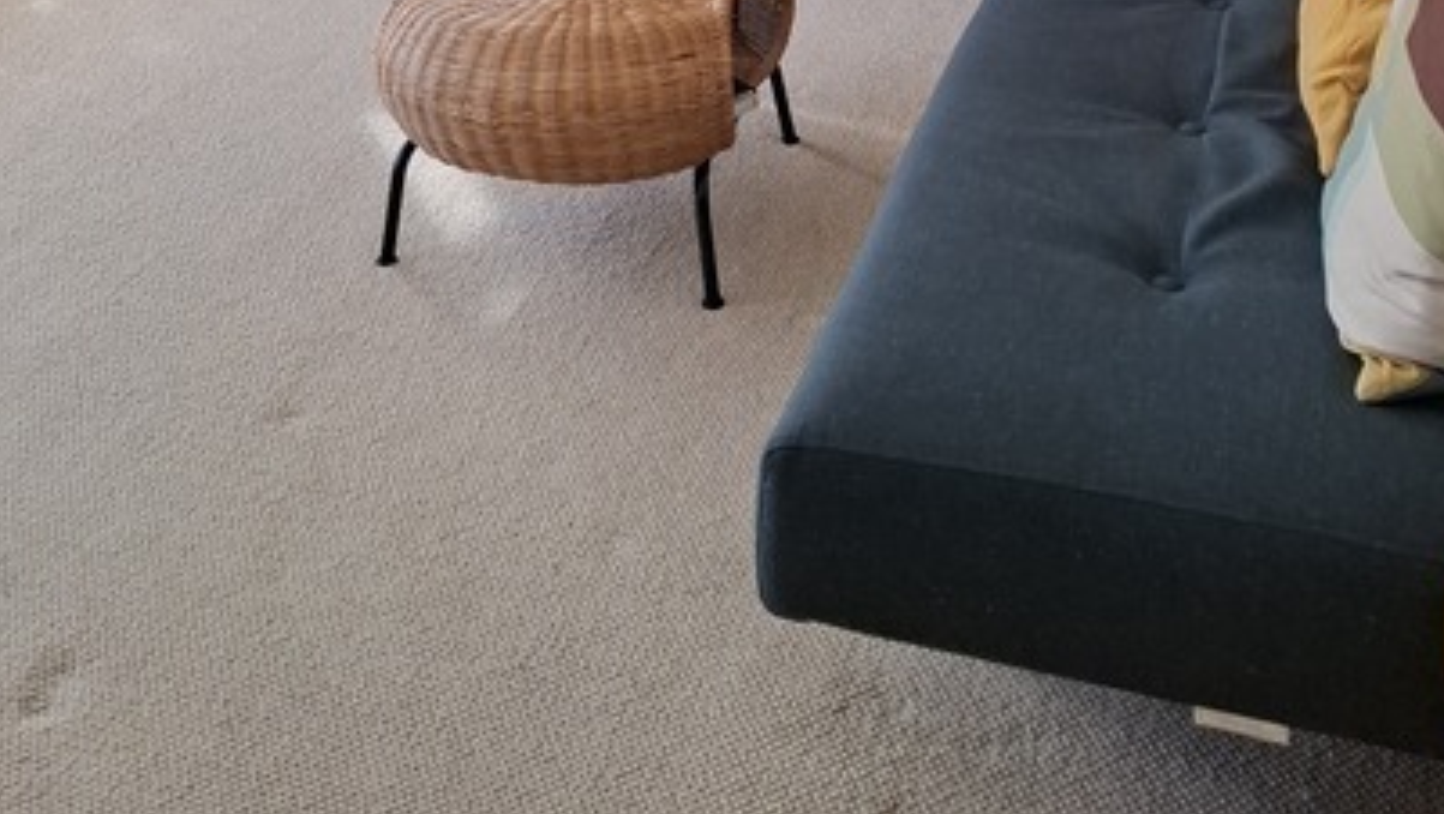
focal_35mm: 48
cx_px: 724
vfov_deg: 20.7
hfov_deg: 42.9
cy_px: -450
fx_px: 1839
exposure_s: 1/132
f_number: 1.8
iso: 50
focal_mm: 5.54
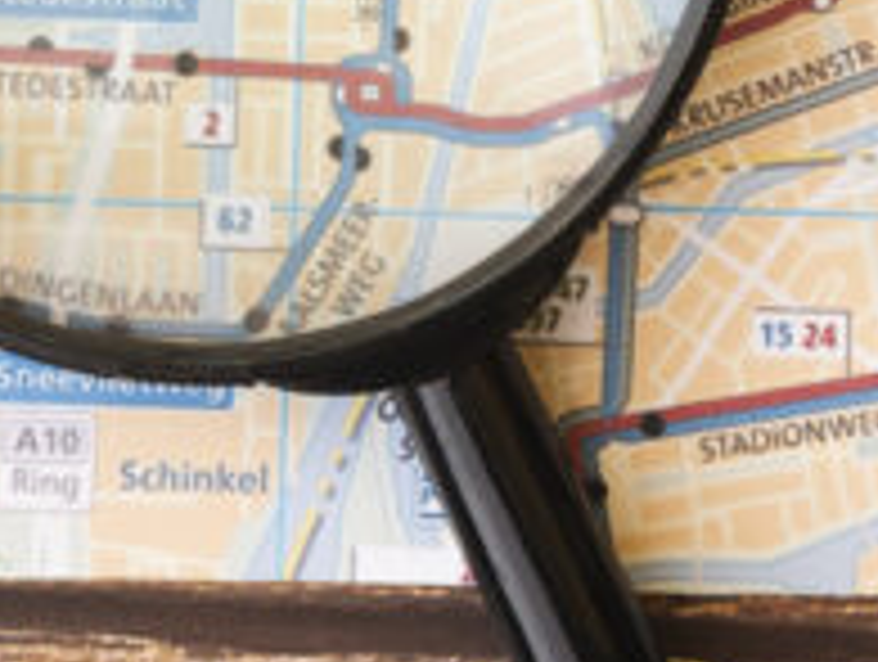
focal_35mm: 252
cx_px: 234
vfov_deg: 5.9
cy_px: -151
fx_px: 6404
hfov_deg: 7.8
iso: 100
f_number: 5.6
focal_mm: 50
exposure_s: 1/5
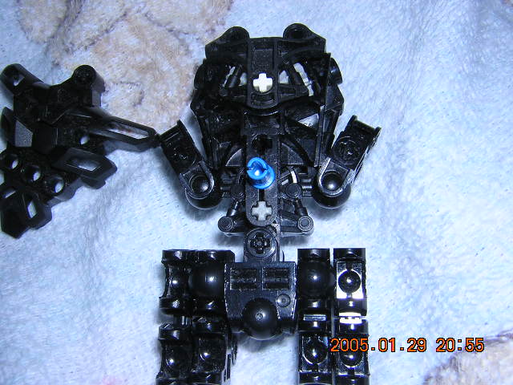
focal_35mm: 36
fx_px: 534
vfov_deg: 39.7
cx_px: 256
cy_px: 192
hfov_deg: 51.4
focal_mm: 4.7
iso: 100
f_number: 5.2
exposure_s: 1/60.1
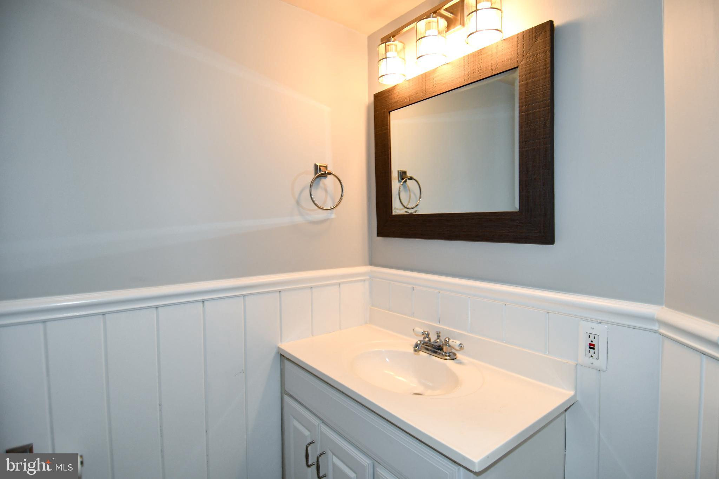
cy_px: 240
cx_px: 360
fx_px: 359
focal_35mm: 18
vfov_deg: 67.4
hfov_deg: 90.0
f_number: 4
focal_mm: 12
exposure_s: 1/60
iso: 500
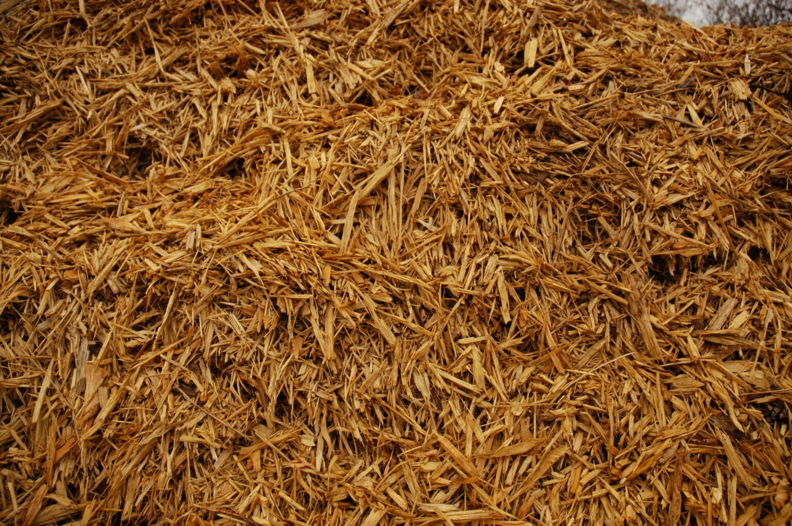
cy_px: 263
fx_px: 593
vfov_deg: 47.8
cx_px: 396
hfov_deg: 67.4
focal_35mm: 27
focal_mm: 18
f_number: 4
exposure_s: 1/1000
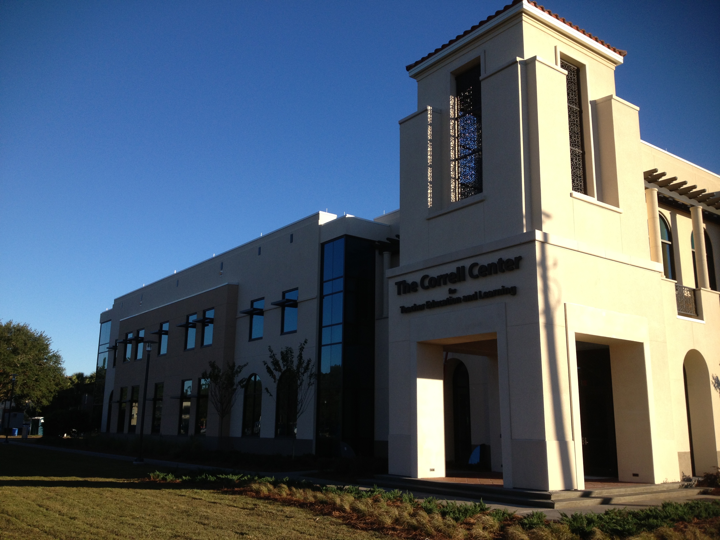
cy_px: 270
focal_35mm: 35
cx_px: 360
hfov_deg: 52.6
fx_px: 728
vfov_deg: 40.7
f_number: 2.4
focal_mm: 4.28
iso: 50
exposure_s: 1/1004
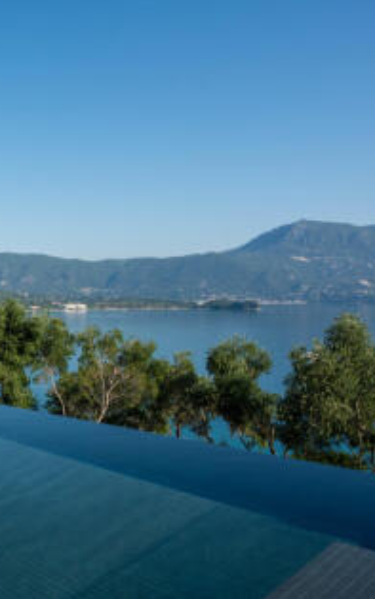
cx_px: -32
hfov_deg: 30.9
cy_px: 300
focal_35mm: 37
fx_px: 605
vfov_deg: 52.7
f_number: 14
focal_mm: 24
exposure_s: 1/250
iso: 250
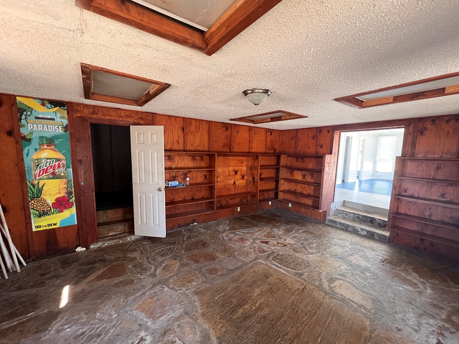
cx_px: 234
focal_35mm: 14
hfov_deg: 102.1
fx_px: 186
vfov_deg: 85.6
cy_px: 180
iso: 500
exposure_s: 1/60
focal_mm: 1.57
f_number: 1.8
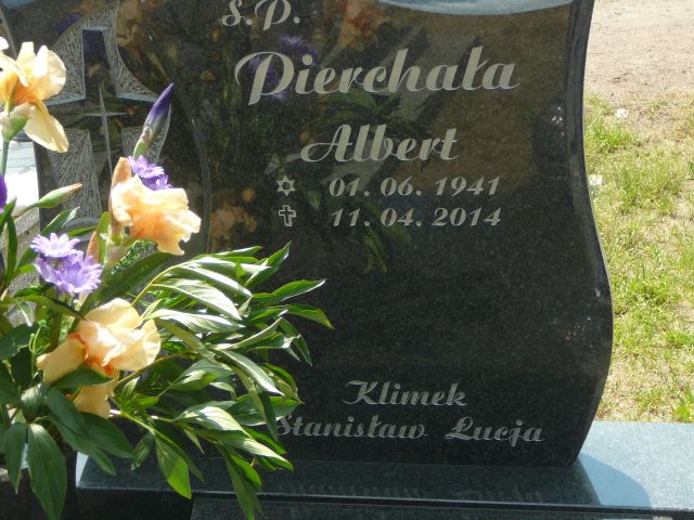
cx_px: 347
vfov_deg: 19.1
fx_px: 1544
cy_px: 260
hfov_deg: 25.3
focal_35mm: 77
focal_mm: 11.5
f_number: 3.7
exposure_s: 1/320
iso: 80
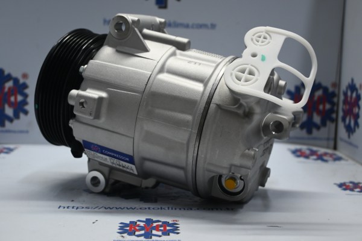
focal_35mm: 52
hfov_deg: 37.9
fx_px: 528
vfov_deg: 25.8
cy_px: 120
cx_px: 181
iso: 560
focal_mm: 35
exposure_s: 1/60
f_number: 5.3
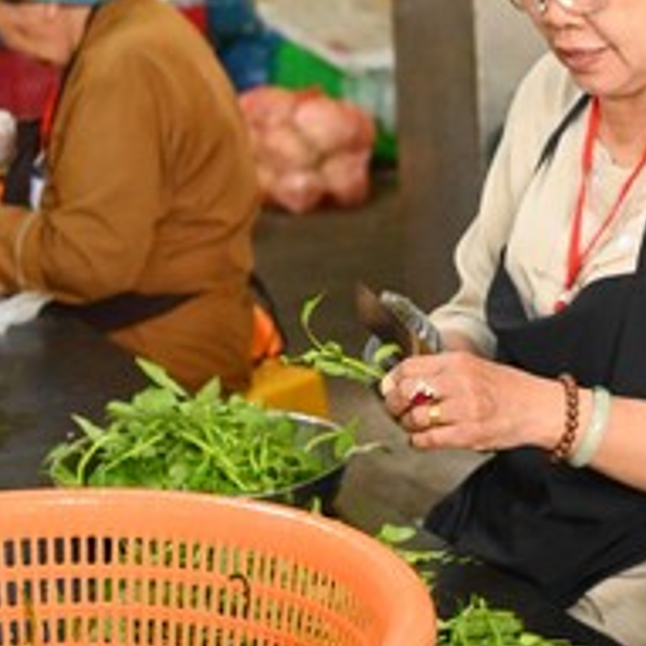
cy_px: 257
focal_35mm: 110
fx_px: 2322
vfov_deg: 15.8
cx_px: 714
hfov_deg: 15.4
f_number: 4
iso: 4000
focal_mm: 38
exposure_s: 1/125
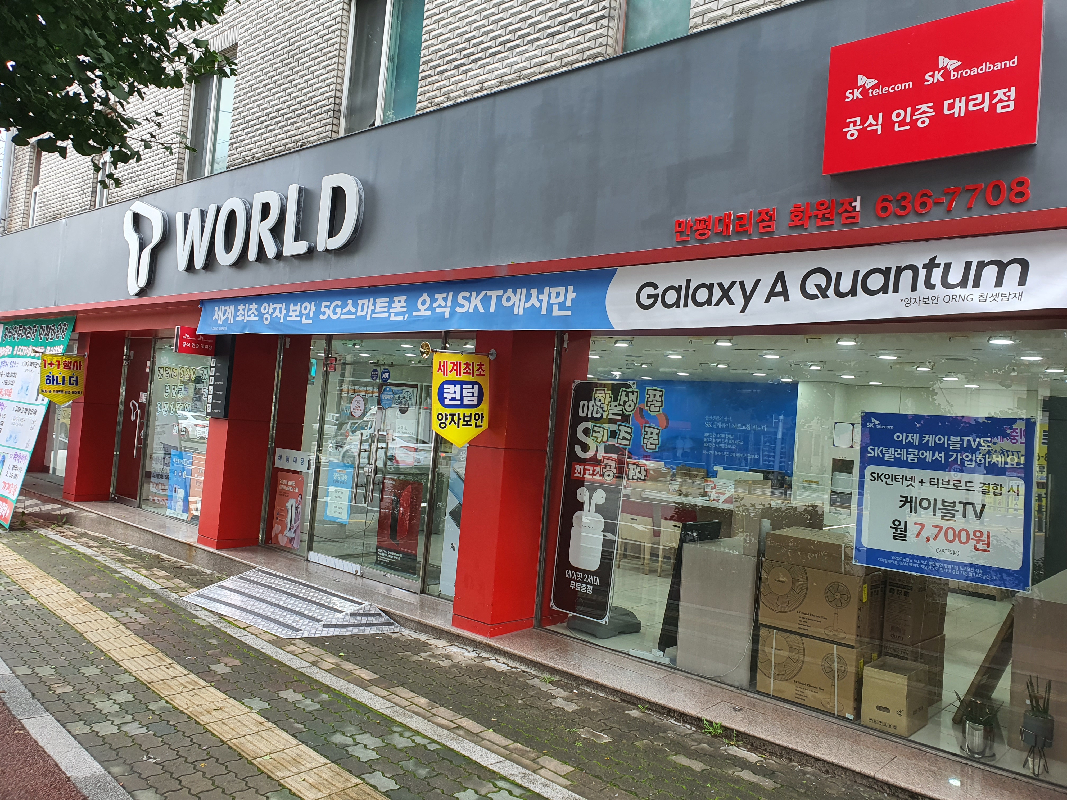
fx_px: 801
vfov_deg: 53.1
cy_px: 400
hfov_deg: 67.3
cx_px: 534
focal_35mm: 26
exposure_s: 1/120
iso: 64
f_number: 2.4
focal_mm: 4.3
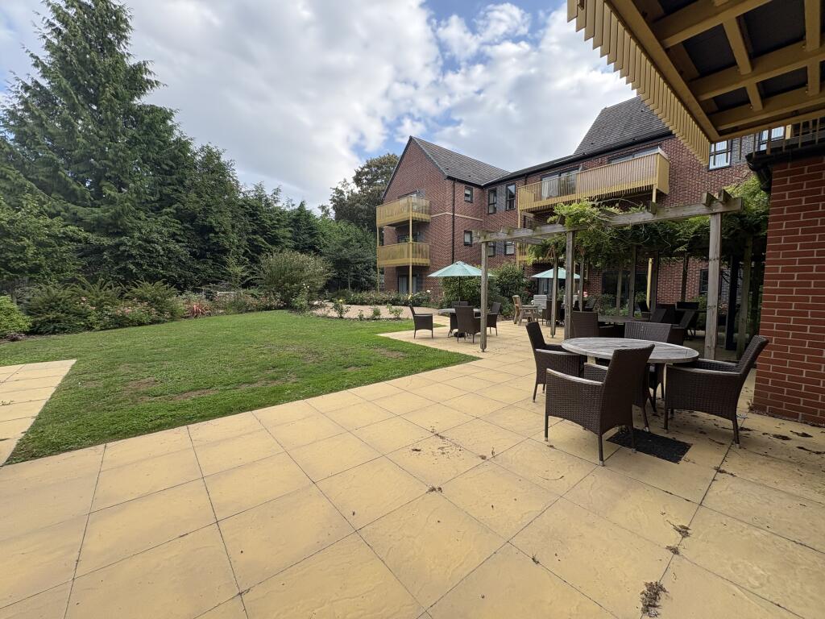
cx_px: 412
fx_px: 334
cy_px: 310
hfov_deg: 102.1
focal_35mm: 14
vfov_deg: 85.7
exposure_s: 1/548
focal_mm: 2.22
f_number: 2.2
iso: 50
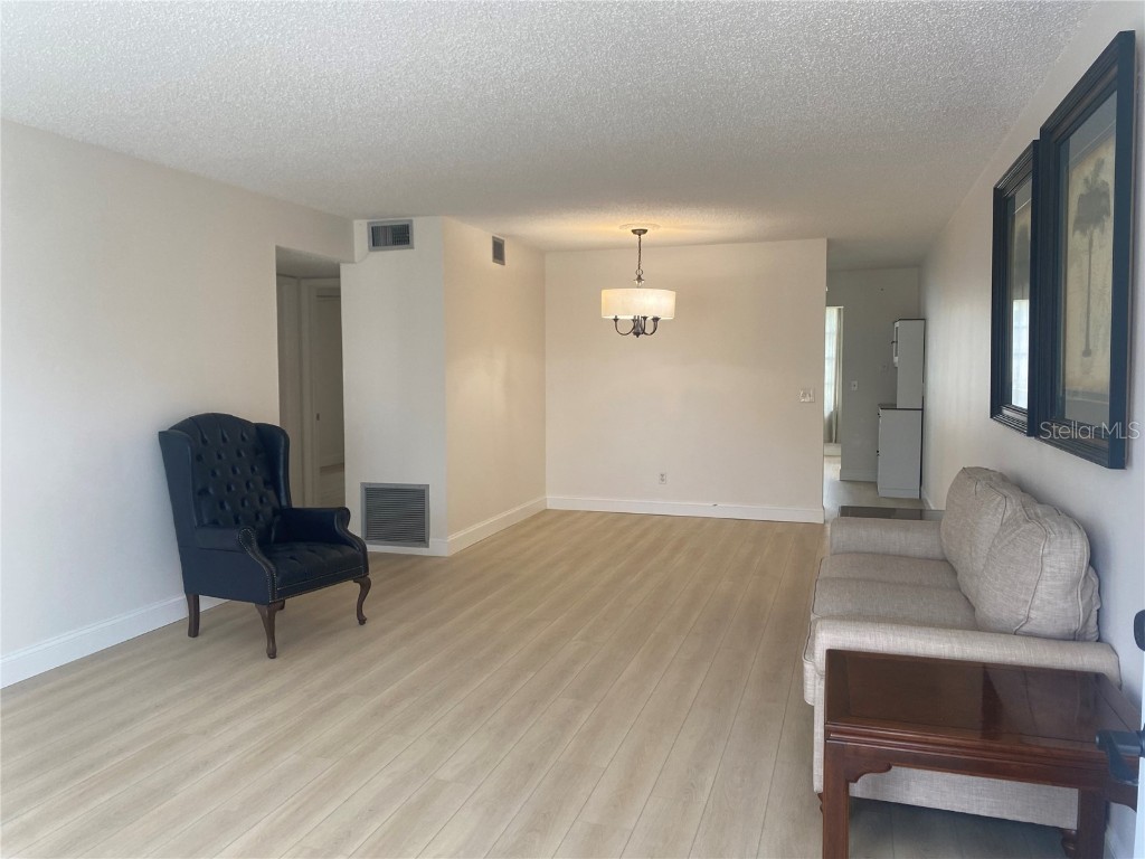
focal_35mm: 26
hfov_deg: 67.3
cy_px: 430
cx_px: 572
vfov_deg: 53.1
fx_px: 860
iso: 100
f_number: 1.8
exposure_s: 1/120
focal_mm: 4.25
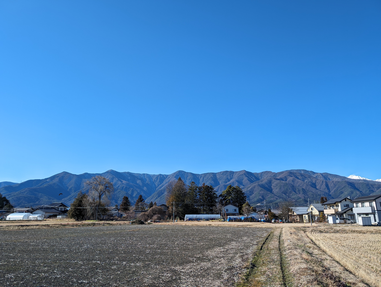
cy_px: 144
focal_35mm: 24
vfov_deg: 56.9
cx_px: 190
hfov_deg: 71.5
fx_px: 265
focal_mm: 6.9
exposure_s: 1/858
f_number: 1.68
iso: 20
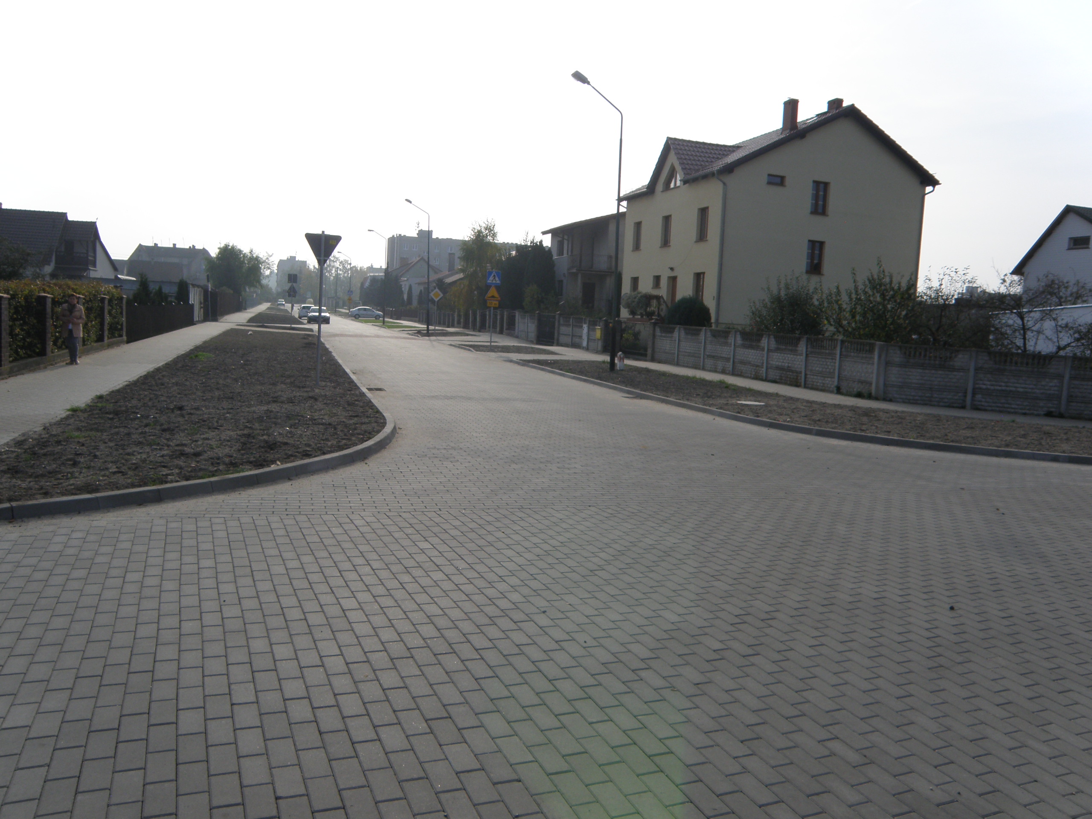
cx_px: 546
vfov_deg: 53.1
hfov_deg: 67.3
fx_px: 820
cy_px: 410
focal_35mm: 26
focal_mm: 4.6
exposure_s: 1/400
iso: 64
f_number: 5.6
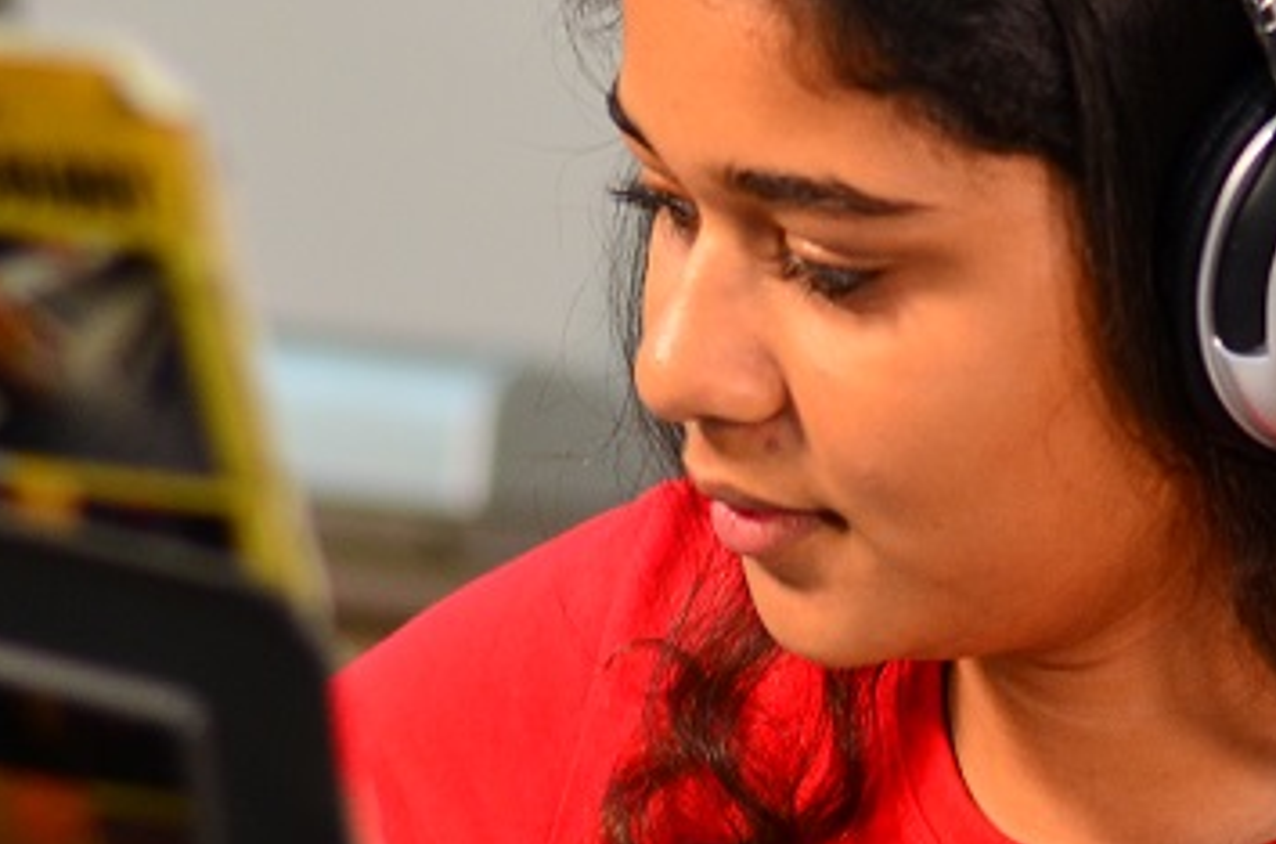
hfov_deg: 8.2
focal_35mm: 251
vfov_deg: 5.4
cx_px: 898
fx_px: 8873
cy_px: 768
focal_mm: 50
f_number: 1.8
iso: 400
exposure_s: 1/125
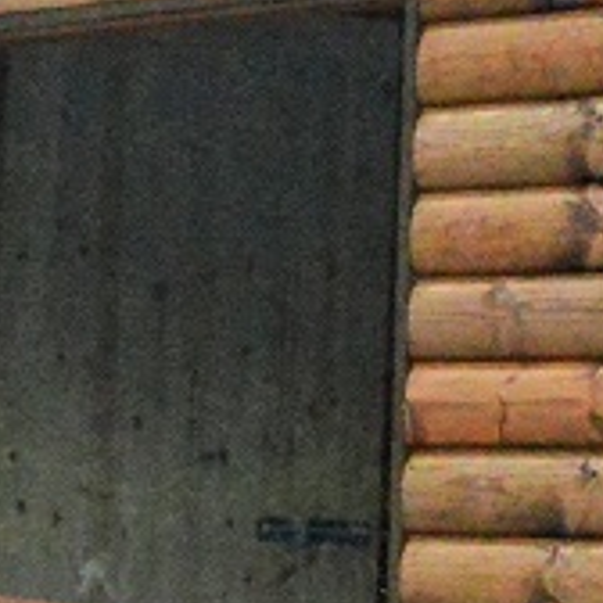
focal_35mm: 221
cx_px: 983
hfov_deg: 7.7
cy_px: 431
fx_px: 4355
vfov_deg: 7.9
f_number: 5.6
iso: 6400
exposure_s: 1/2500
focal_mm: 18
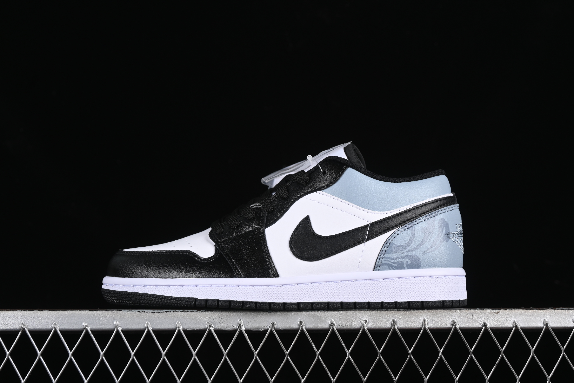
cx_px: 287
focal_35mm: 72
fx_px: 1148
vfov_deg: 18.9
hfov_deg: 28.1
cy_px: 192
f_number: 7.1
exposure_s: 1/160
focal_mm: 48
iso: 160
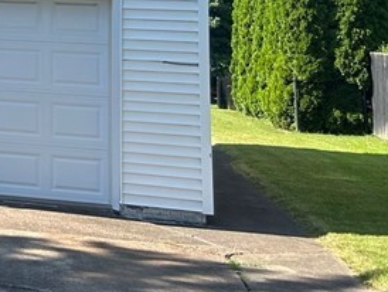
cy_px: -119
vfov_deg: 14.4
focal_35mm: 97
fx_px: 1088
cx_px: -312
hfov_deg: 16.8
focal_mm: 5.7
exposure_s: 1/1869
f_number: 1.5
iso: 50
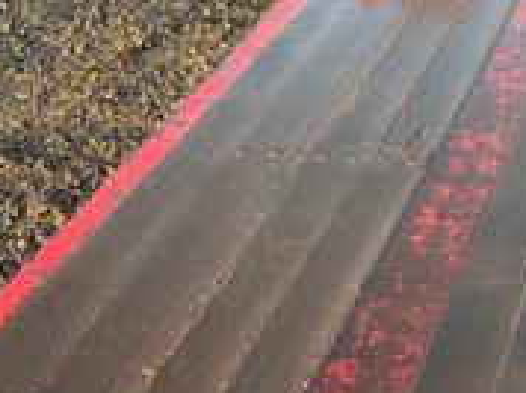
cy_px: 121
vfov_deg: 18.1
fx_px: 1229
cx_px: 674
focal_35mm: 81
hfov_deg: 21.9
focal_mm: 6.76
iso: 80
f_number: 1.78
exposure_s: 1/296
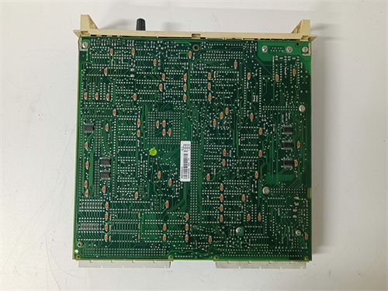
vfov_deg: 51.4
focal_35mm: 27
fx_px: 303
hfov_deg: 65.3
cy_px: 146
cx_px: 194
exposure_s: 1/33.3
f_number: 1.9
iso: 662
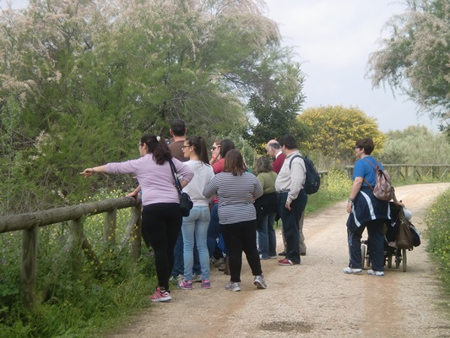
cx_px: 225
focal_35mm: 92
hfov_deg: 21.3
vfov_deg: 16.1
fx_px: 1196
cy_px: 169
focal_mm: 16.51
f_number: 5.4
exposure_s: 1/200
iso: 64
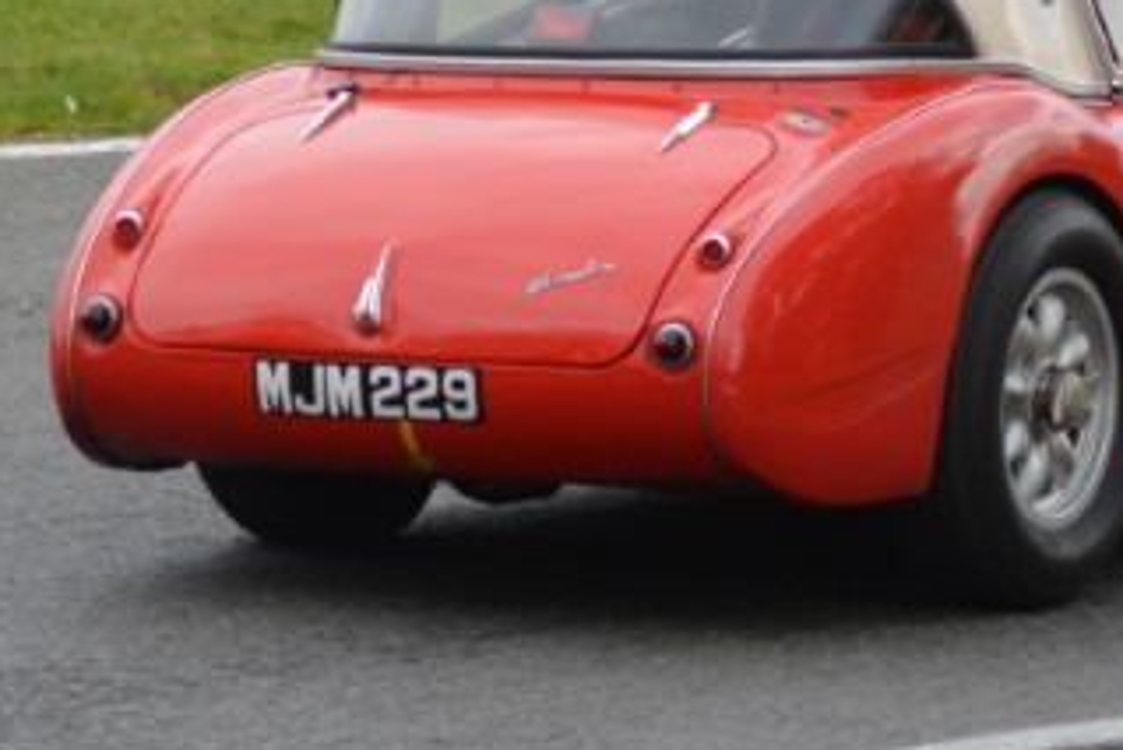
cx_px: 880
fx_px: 12327
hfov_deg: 5.2
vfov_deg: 3.5
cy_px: 241
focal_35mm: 395
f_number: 7.1
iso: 400
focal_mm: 120
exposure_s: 1/500
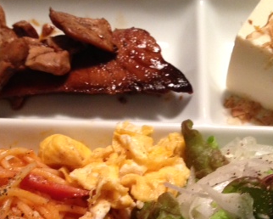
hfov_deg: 29.5
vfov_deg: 23.4
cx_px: 120
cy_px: 184
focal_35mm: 64
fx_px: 517
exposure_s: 1/20
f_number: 2.4
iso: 320
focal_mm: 4.13
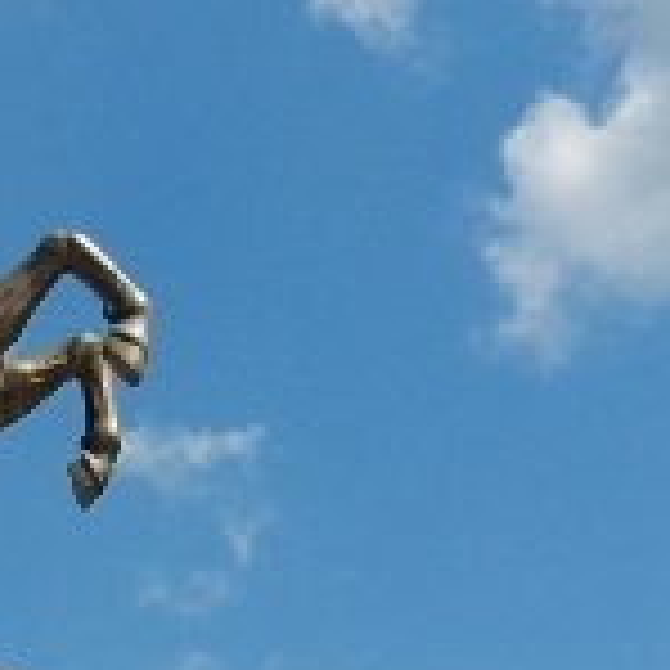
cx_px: -148
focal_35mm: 110
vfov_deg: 15.0
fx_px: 2409
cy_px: 895
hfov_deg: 15.2
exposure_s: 1/640
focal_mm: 5.1
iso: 160
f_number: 7.2
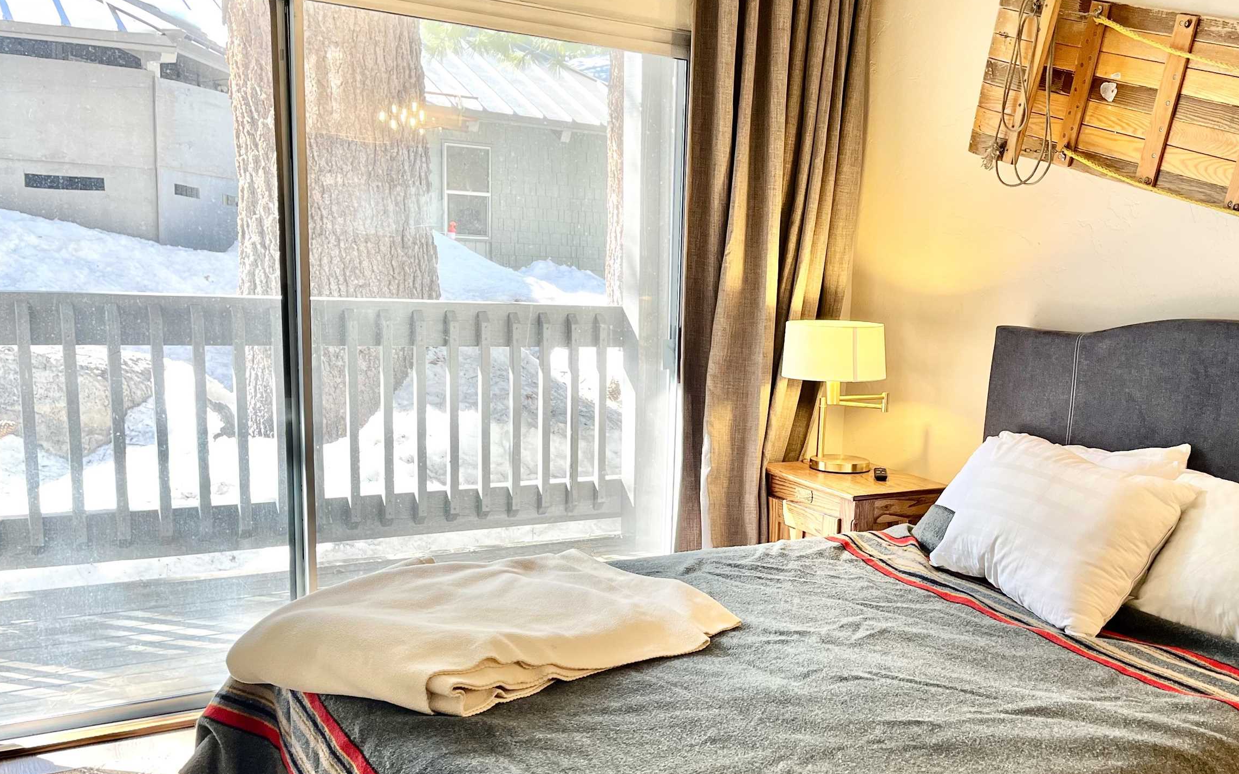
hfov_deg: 51.9
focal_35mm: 37
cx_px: 808
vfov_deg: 34.2
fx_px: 1249
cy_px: 487
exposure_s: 1/120
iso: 64
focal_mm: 5.1
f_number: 1.6
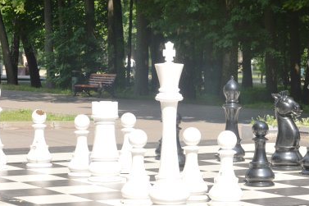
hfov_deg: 15.3
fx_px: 1148
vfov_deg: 10.2
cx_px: 214
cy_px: 127
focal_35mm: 134
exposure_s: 1/125
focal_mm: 55
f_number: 8
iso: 100
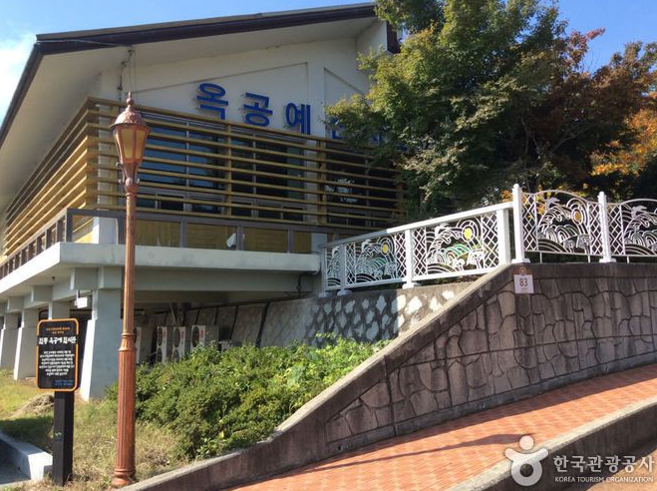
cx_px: 321
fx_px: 663
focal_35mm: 35
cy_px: 240
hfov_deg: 52.7
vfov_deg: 40.6
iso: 32
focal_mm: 3.3
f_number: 2.4
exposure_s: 1/894
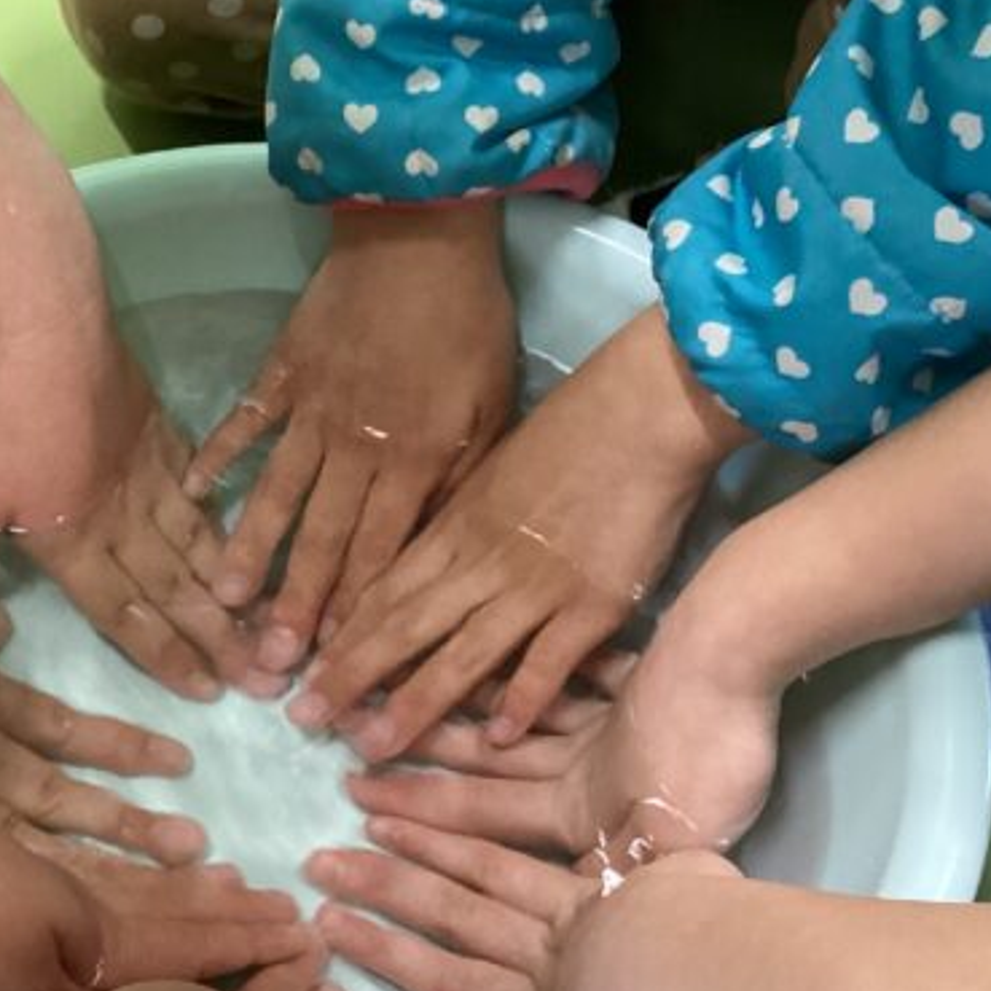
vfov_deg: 30.0
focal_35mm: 57
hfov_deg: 29.4
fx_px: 1846
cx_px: 204
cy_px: 534
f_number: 2.4
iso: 320
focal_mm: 3.3
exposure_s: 1/33
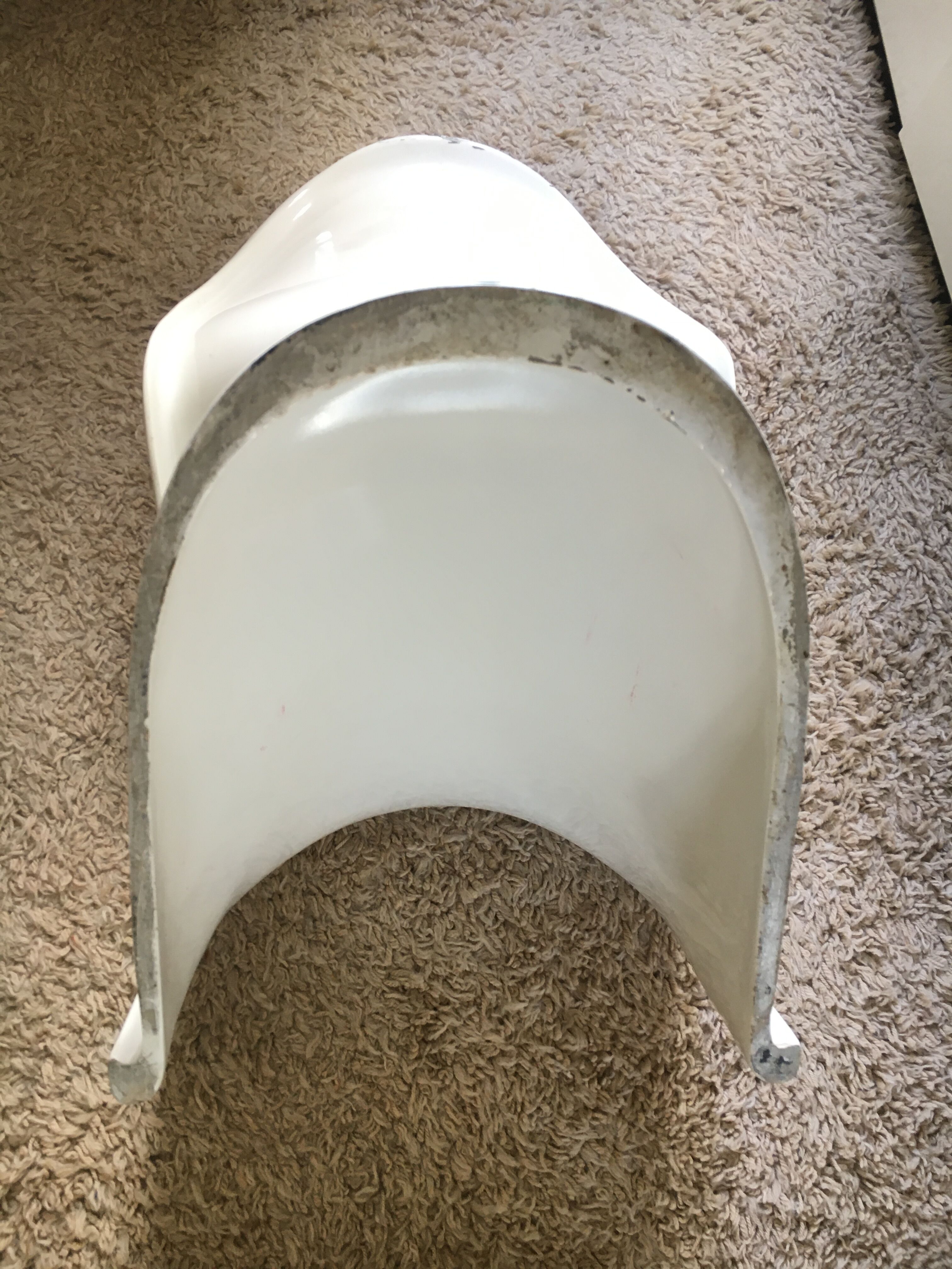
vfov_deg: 61.7
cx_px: 476
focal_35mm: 29
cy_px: 634
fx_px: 1063
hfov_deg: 48.2
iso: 100
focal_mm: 4.15
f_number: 2.2
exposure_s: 1/33
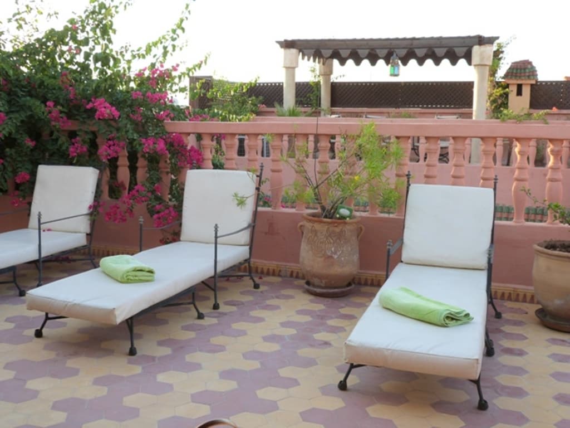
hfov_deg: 45.8
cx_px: 285
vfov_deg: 35.1
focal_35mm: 41
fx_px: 675
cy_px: 214
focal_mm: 7.3
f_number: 3.1
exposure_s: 1/100
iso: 100
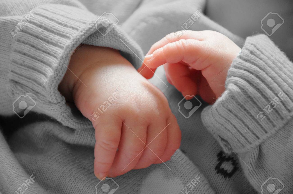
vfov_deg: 8.7
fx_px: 1280
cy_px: 97
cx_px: 146
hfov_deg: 13.1
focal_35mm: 158
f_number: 5.6
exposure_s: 1/25
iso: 1600
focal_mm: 105
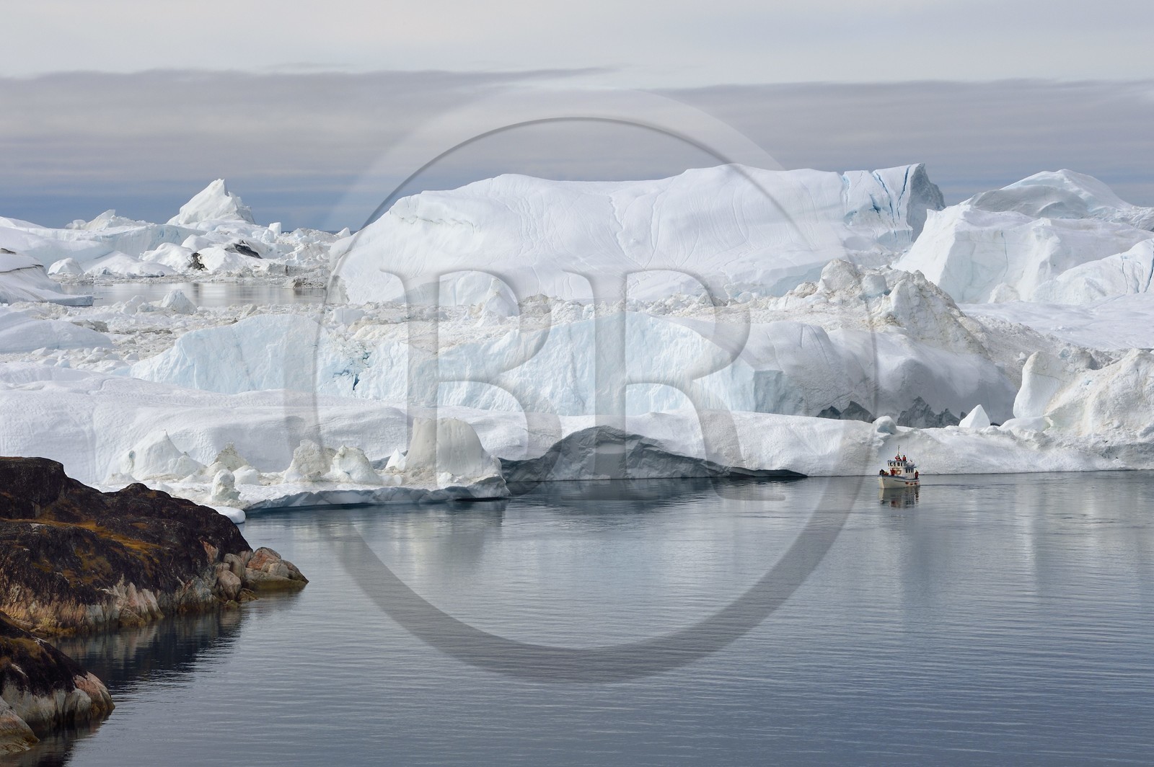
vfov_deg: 6.9
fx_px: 6406
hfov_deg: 10.3
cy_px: 384
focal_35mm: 200
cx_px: 577
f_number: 20
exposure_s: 1/320
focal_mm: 200
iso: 400
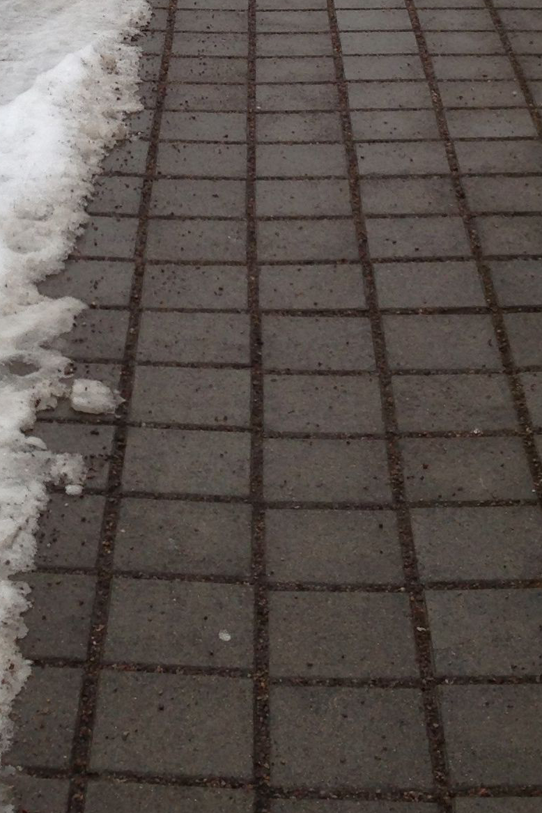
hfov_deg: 14.3
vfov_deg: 20.2
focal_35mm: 96
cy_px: -104
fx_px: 2168
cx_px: 253
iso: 50
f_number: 2.4
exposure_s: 1/230
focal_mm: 4.13
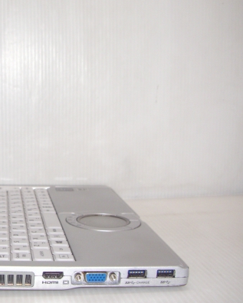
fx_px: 539
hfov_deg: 24.4
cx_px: 8
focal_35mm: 60
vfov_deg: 31.4
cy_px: 142
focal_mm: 7.9
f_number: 2.8
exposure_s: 1/125
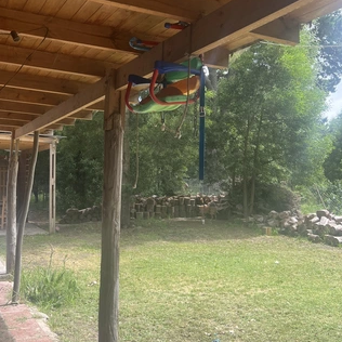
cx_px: 117
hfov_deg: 50.3
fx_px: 358
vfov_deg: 51.1
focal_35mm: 32
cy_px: 172
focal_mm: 5.7
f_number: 1.5
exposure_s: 1/965
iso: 50
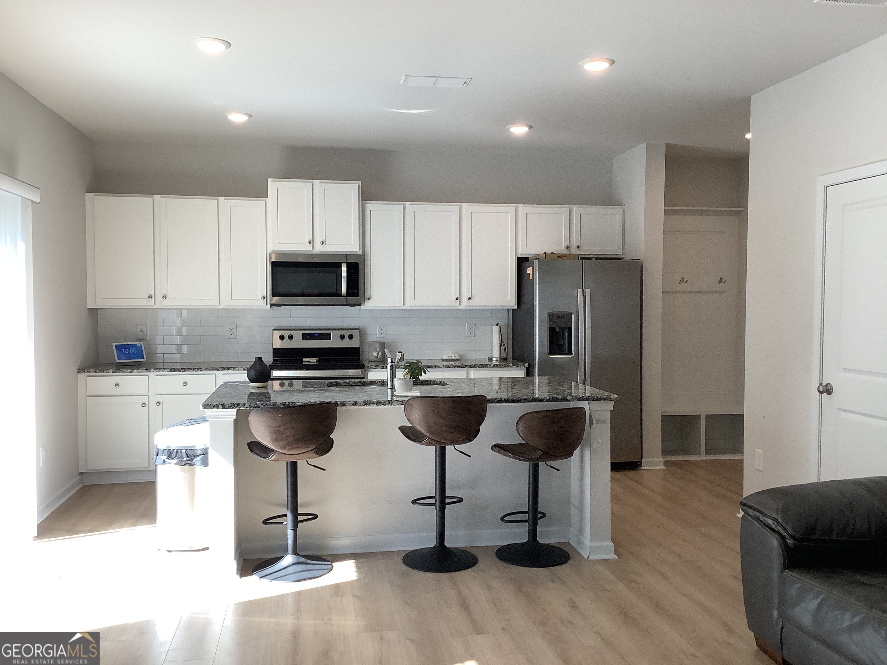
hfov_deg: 58.4
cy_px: 332
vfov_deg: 45.4
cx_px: 444
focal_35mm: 31
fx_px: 794
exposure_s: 1/120
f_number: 2.4
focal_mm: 3.3
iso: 64
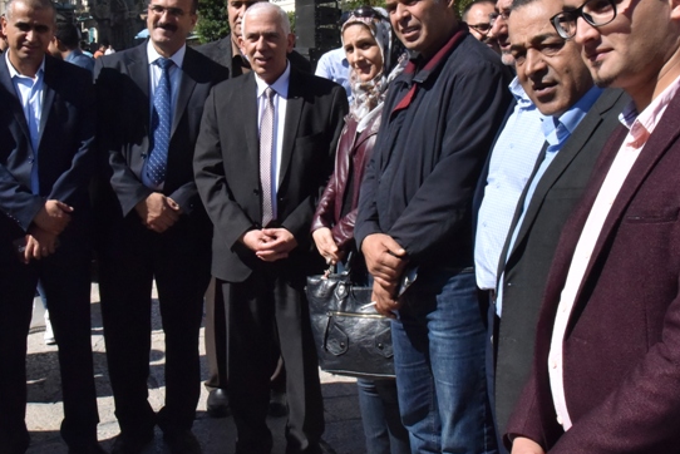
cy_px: 157
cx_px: 289
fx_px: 964
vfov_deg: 26.4
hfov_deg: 38.8
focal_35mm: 51
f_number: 22
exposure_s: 1/1600
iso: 3200
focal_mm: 27
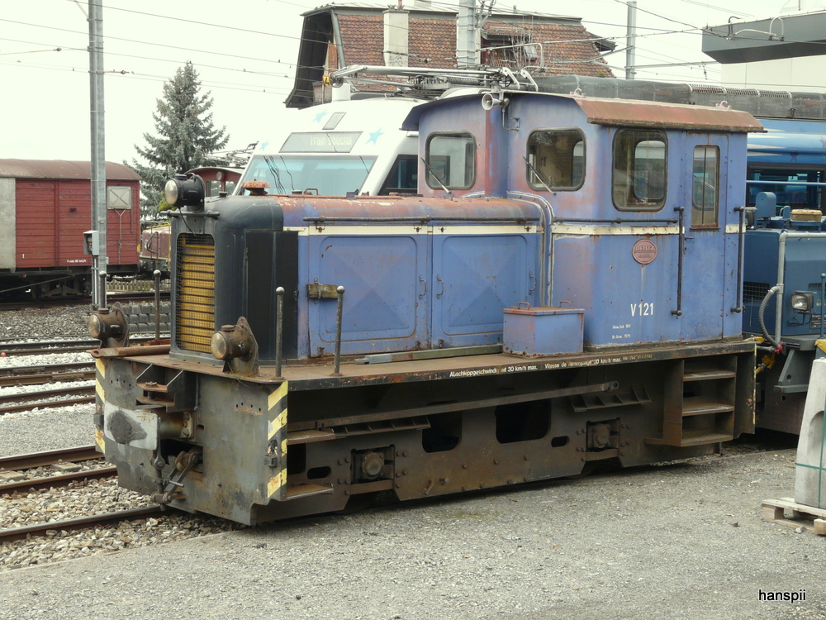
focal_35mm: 64
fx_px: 1527
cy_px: 310
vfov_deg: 22.9
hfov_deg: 30.3
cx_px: 413
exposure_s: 1/100
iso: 100
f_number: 4
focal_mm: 10.5
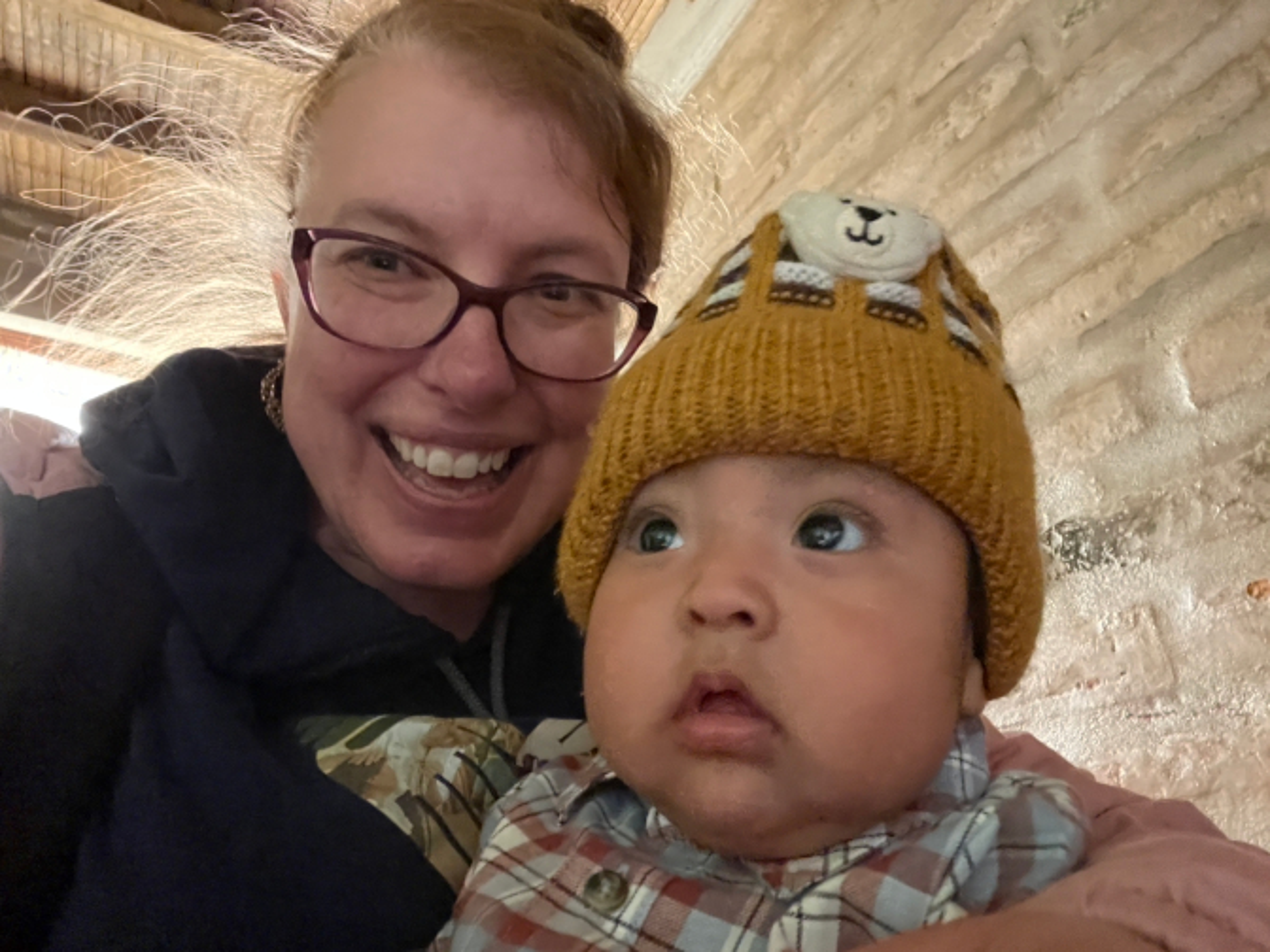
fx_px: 844
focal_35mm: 23
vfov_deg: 58.9
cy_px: 476
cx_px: 635
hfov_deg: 73.9
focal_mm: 2.71
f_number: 2.2
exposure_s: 1/15
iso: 2000
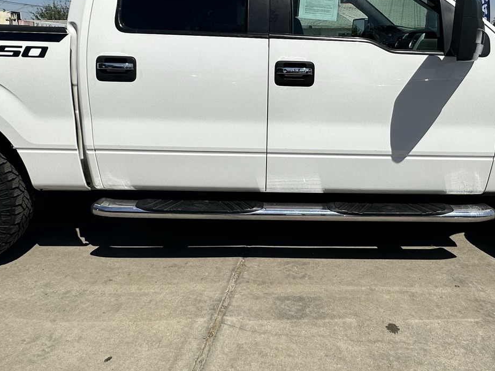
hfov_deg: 58.2
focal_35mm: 31
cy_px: 112
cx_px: 275
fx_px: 443
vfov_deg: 44.5
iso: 50
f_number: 2.2
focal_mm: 2.22
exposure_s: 1/5291
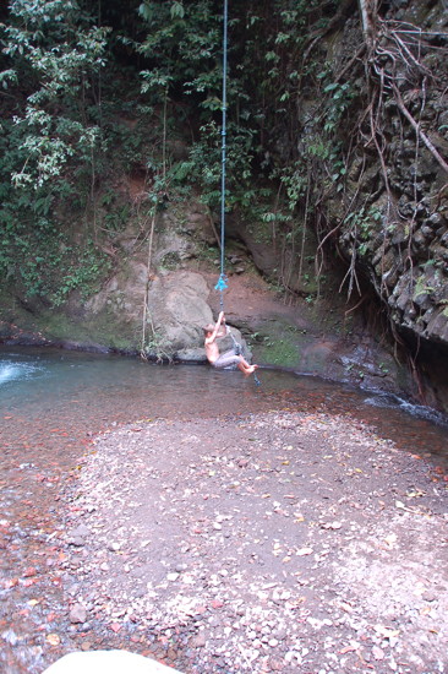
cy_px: 337
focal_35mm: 33
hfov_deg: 39.9
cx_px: 224
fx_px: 617
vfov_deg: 57.3
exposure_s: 1/20
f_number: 3.8
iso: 200
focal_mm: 22
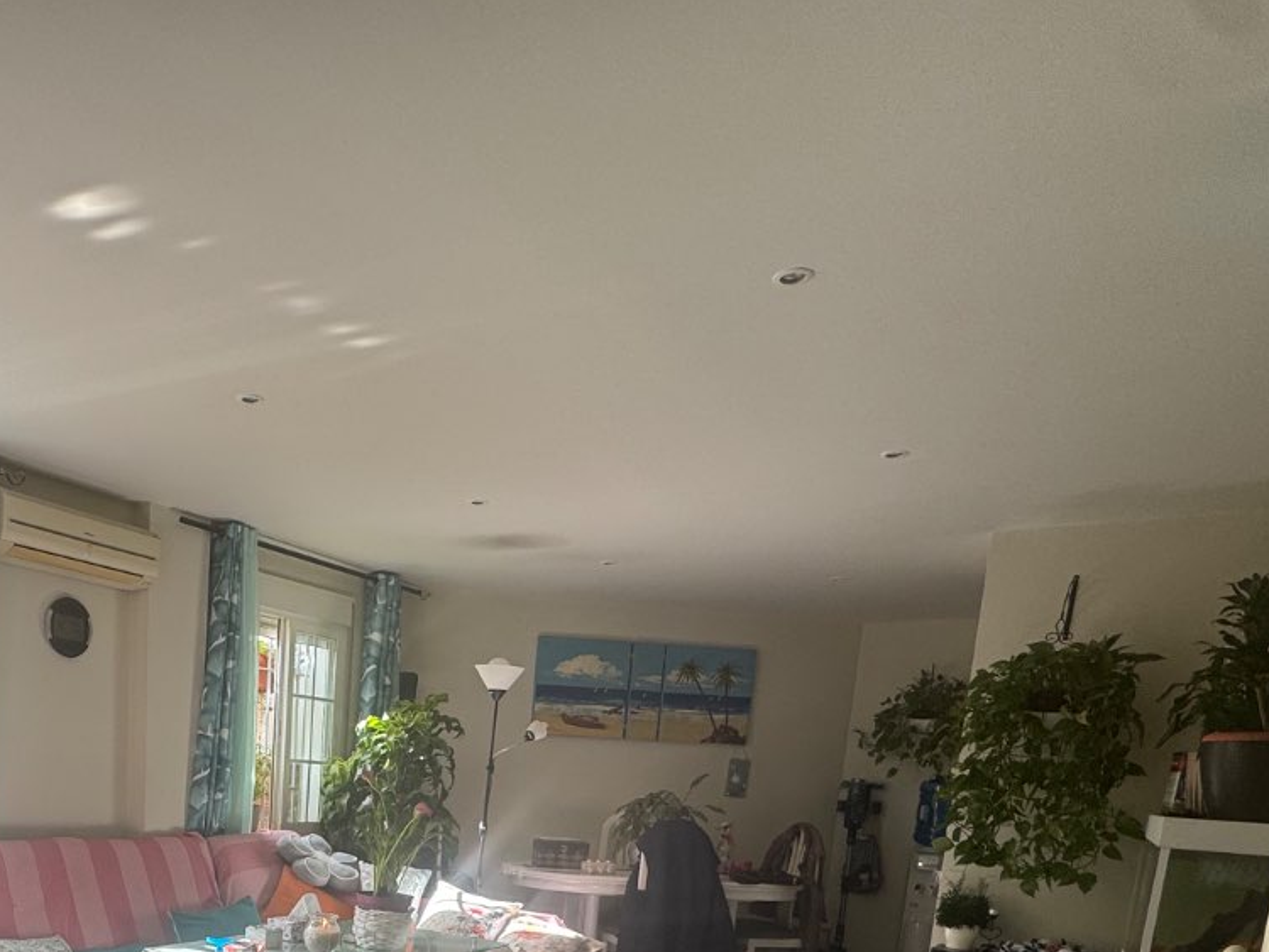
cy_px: 929
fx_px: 1027
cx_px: 333
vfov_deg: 43.4
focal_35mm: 28
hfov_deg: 60.3
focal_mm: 2.22
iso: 64
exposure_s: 1/99
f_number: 2.2
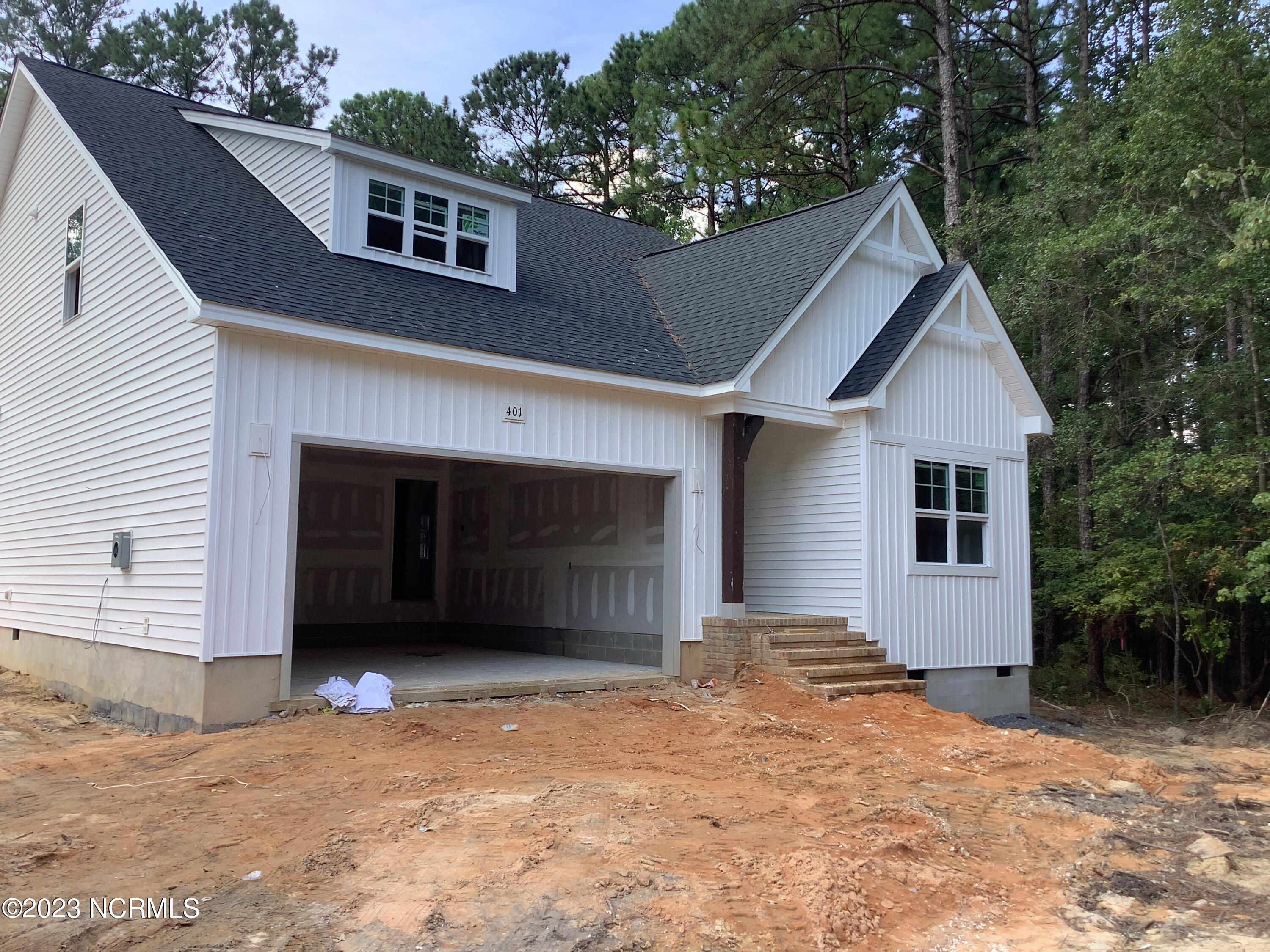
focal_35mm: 31
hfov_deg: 58.4
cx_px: 635
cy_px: 476
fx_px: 1137
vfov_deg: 45.4
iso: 25
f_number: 2.4
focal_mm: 3.3
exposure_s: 1/180
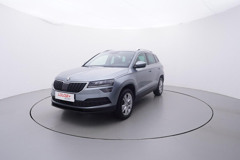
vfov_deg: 56.2
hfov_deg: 77.3
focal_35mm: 22
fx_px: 150
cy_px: 80
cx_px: 120
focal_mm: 15
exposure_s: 1/80
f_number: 5
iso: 200
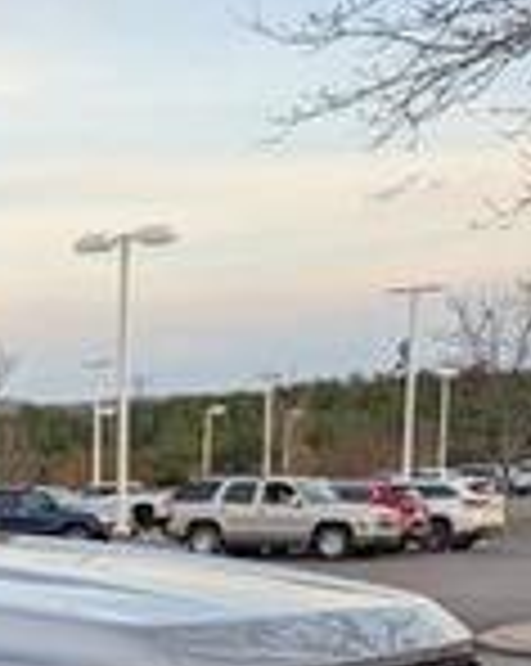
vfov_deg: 22.4
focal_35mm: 80
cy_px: 756
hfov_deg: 16.0
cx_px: -441
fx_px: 1575
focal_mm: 6.9
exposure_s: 1/500
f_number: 1.68
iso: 23
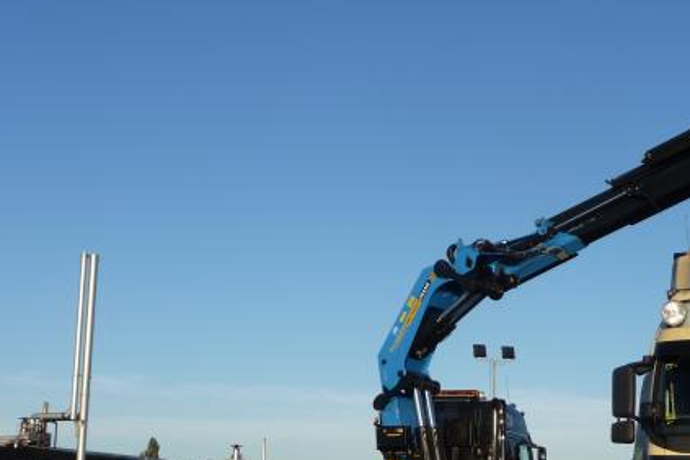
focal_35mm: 59
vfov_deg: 22.8
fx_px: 1131
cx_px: 439
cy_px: 326
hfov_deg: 33.7
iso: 100
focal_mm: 6.7
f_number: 3.9
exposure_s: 1/800
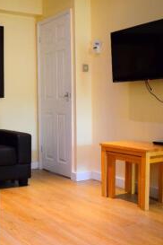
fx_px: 319
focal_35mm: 47
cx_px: 18
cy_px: 106
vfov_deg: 41.8
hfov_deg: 27.7
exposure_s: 1/60
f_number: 3.5
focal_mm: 18
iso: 1000
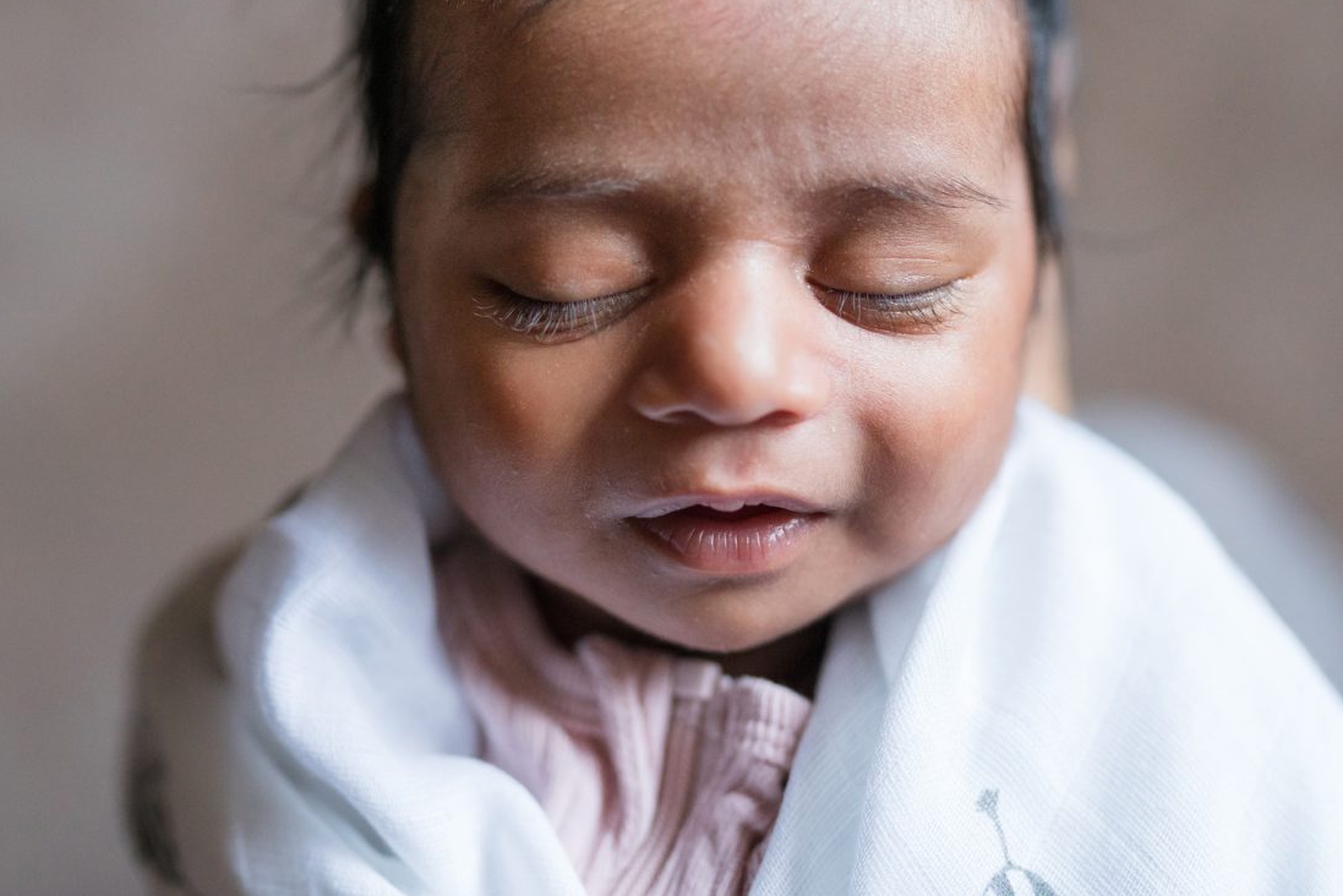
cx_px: 649
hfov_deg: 40.3
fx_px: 1828
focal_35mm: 49
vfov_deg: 27.3
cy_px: 283
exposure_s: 1/640
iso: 2500
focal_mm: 35
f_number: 2.2
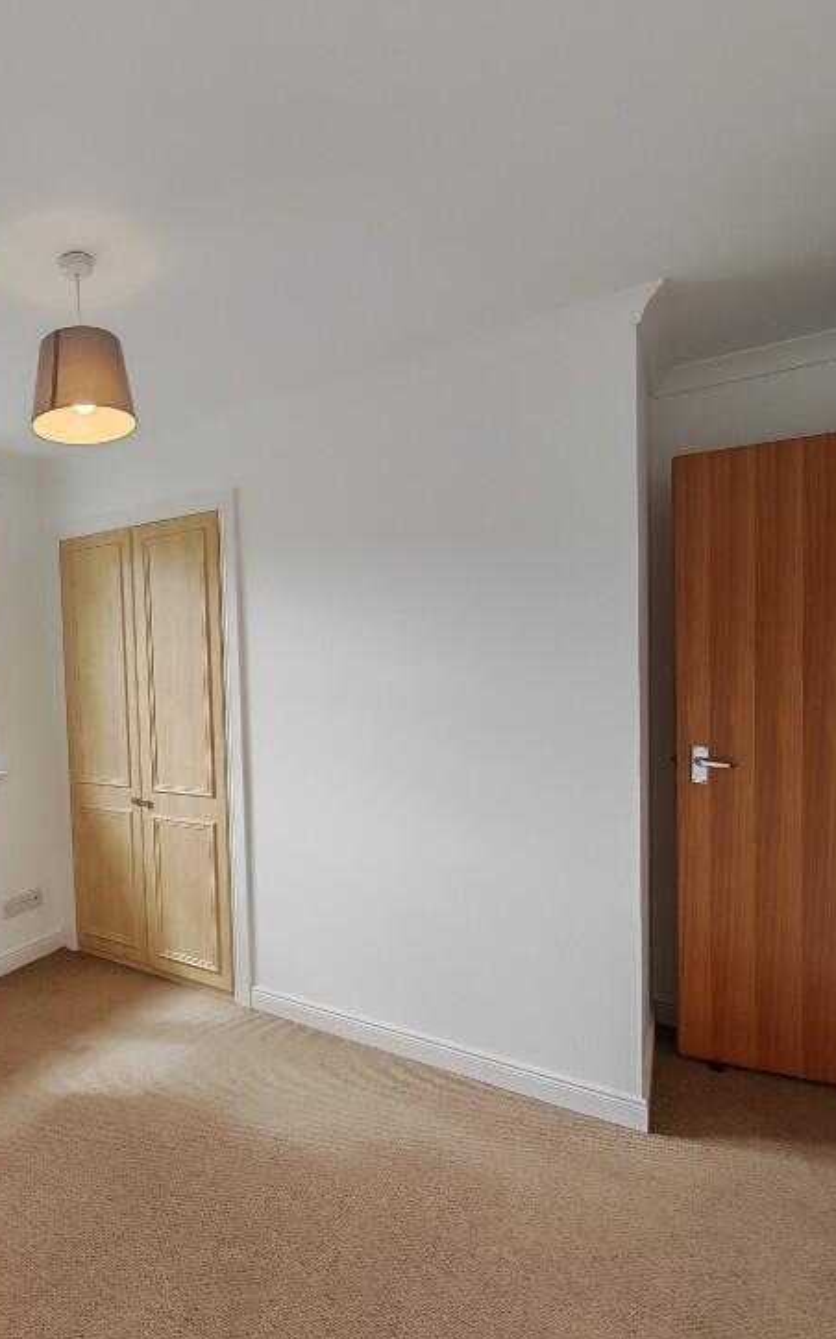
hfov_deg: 58.1
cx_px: 126
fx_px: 657
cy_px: 695
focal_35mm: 18
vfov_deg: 91.1
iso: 64
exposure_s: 1/100
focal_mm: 1.82
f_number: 2
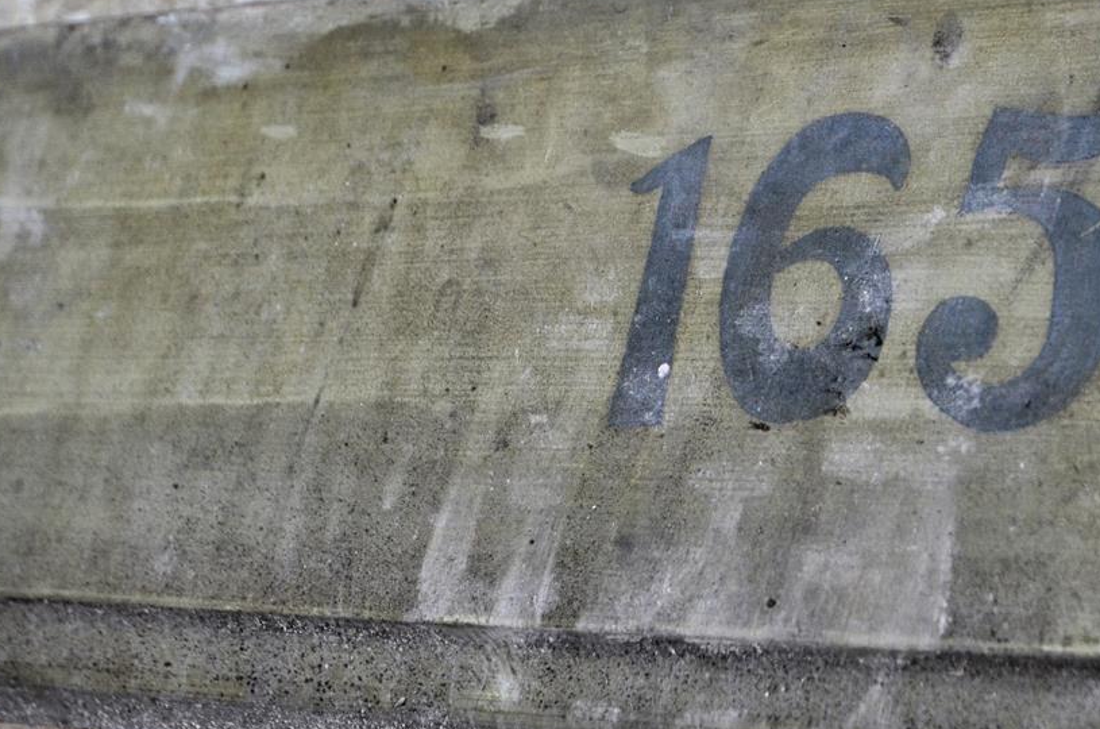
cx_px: 974
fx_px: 2196
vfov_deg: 18.7
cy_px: 177
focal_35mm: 72
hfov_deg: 27.2
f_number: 4.5
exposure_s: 1/50
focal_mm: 24
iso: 500
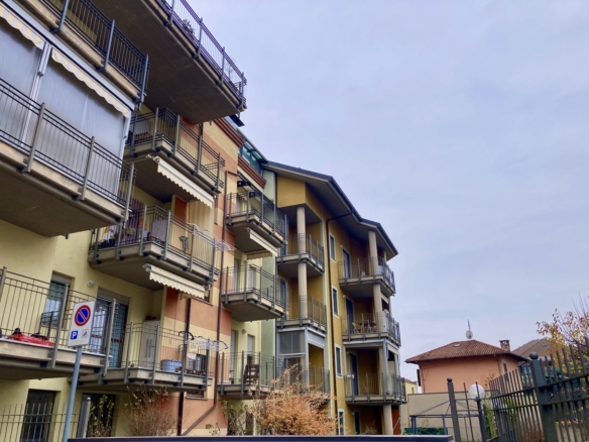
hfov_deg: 63.4
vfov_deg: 49.7
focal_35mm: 28
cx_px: 294
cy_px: 221
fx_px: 476
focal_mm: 3.99
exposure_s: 1/505
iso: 20
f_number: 1.8
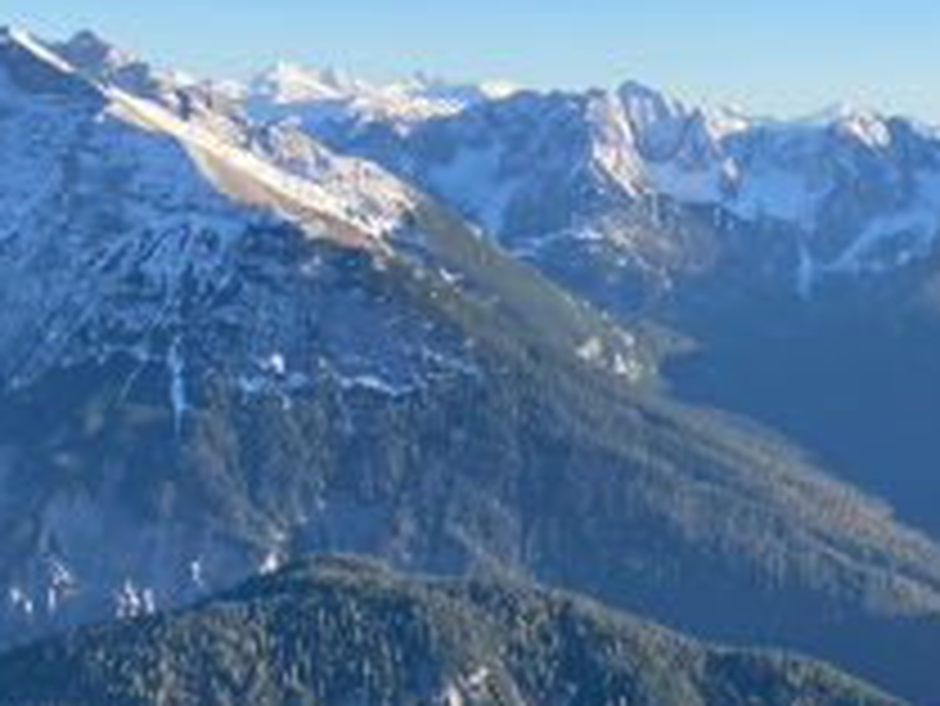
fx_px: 2364
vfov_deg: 16.5
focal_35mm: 87
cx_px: 918
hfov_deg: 21.8
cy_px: 787
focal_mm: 3.99
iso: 20
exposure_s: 1/727
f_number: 1.8
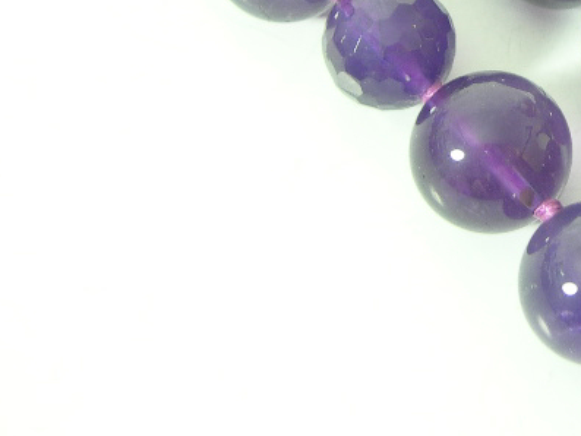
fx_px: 1645
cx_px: 645
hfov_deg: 19.2
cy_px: -41
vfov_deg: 14.7
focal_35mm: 98
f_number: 2.8
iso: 50
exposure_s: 1/9.5
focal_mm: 7.8
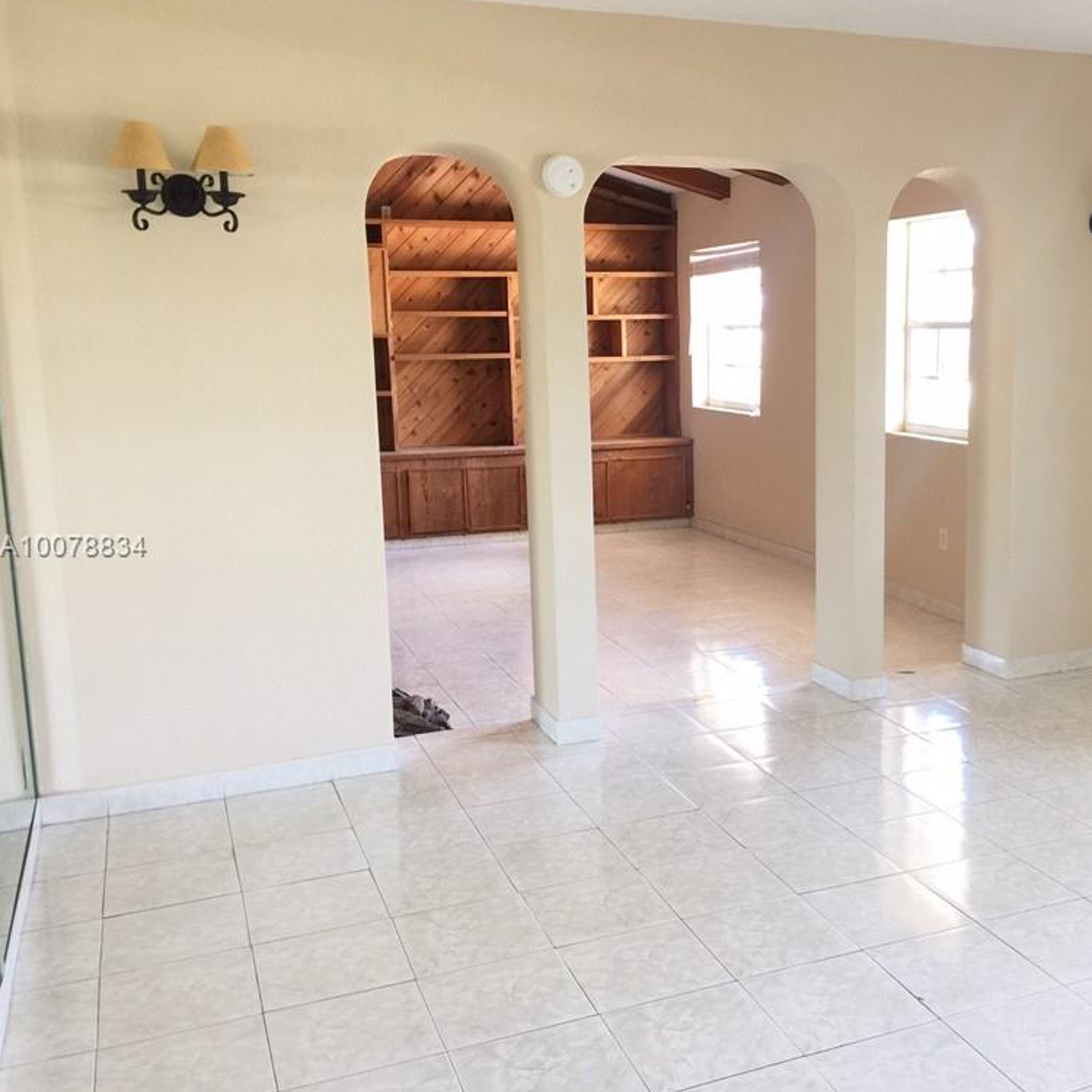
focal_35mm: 35
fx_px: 1249
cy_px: 547
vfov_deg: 47.2
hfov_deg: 46.4
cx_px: 740
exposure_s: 1/15
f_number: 2.2
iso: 32
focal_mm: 4.15
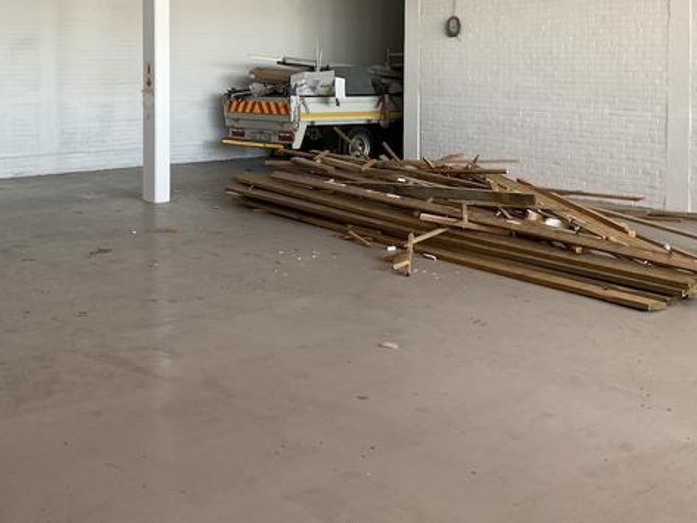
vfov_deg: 31.8
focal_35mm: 44
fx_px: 886
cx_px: 253
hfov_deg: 42.5
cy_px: 90
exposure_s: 1/60
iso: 160
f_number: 1.8
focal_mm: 4.25
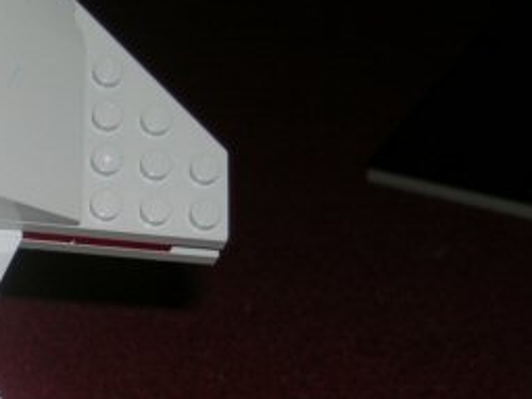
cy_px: 221
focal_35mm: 151
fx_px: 2320
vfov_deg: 9.8
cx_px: -154
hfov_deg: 12.7
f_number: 3.5
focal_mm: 11.1
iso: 50
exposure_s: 1/60.1
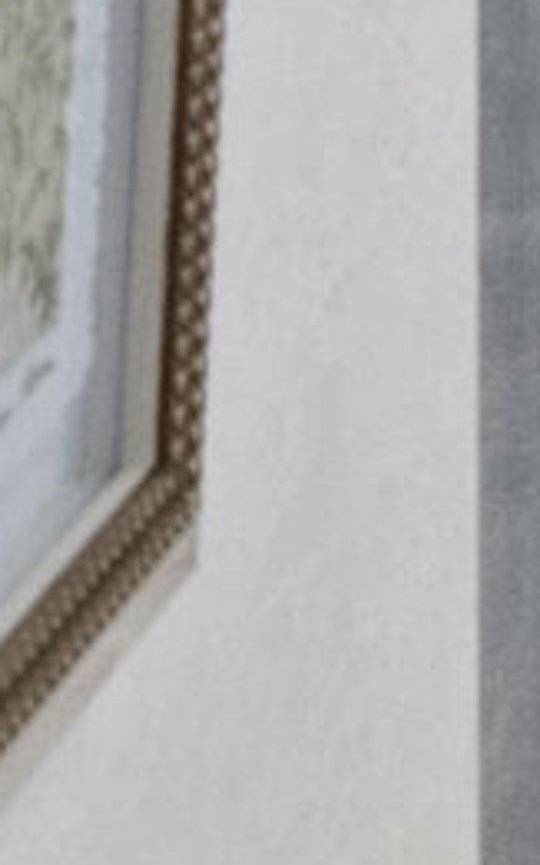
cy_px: -1128
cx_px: 3697
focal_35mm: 156
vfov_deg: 11.4
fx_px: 3675
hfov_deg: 4.5
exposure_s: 1/25
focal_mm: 16
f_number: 11
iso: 4000
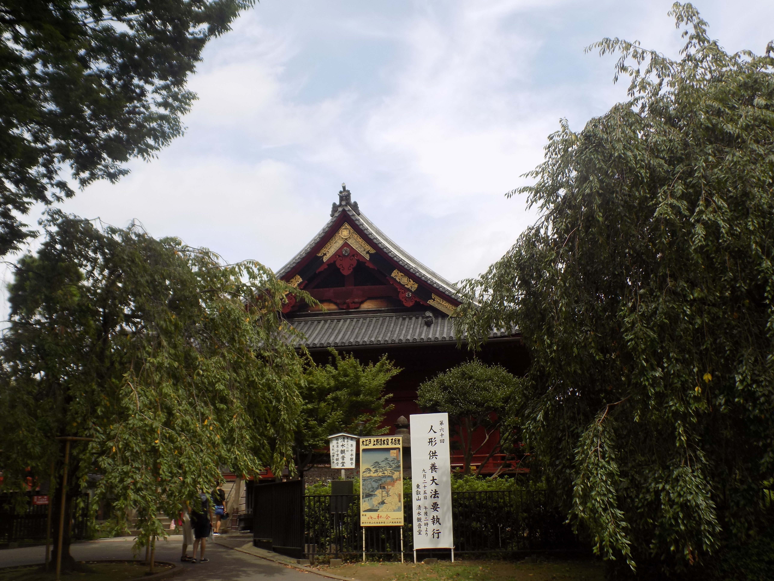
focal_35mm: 37
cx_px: 387
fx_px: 827
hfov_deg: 50.1
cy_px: 290
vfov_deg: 38.7
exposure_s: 1/500
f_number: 3.5
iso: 80
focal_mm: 6.6
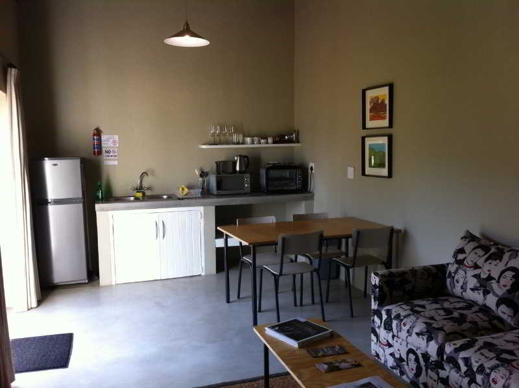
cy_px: 194
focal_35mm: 35
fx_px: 524
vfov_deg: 40.6
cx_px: 260
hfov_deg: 52.7
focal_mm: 3.85
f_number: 2.8
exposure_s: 1/40
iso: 80
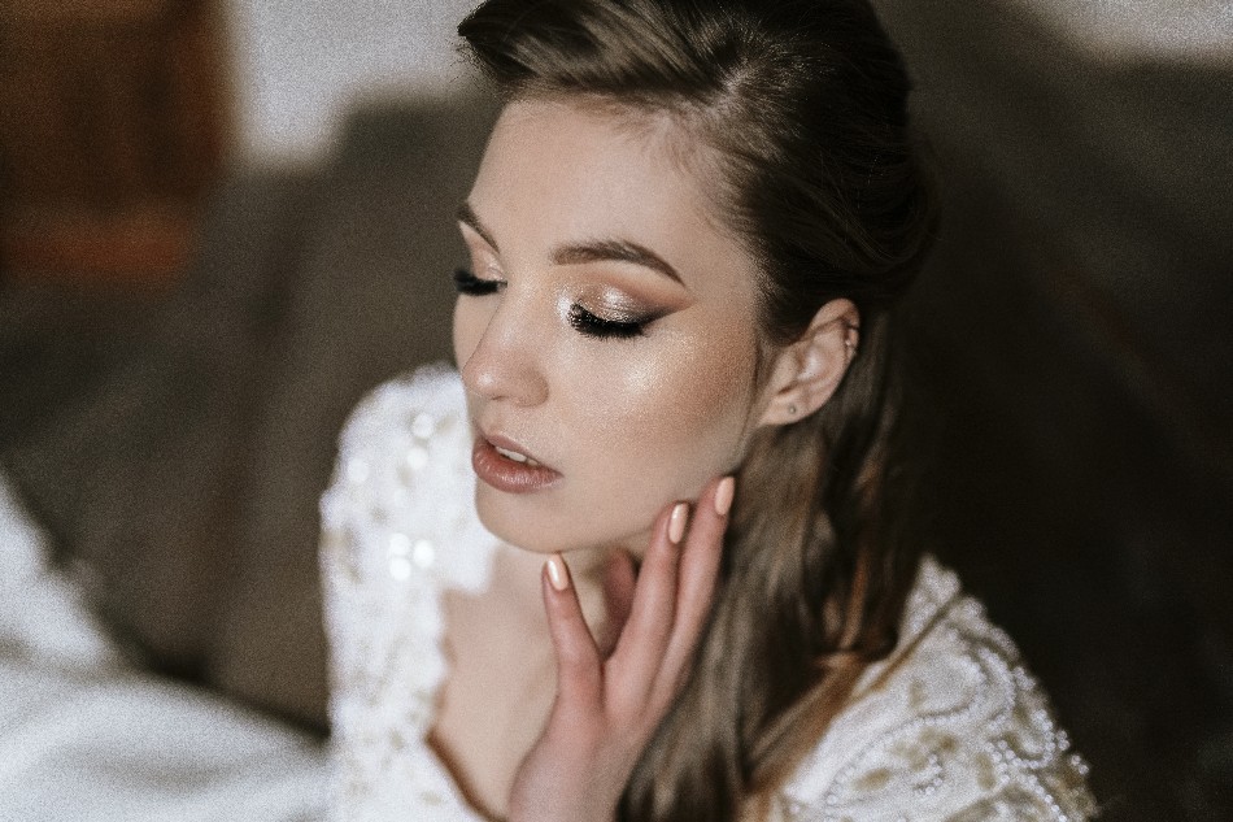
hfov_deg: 54.4
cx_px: 616
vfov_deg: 37.8
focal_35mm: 35
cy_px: 411
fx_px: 1198
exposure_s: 1/125
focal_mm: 35
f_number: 1.4
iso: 400
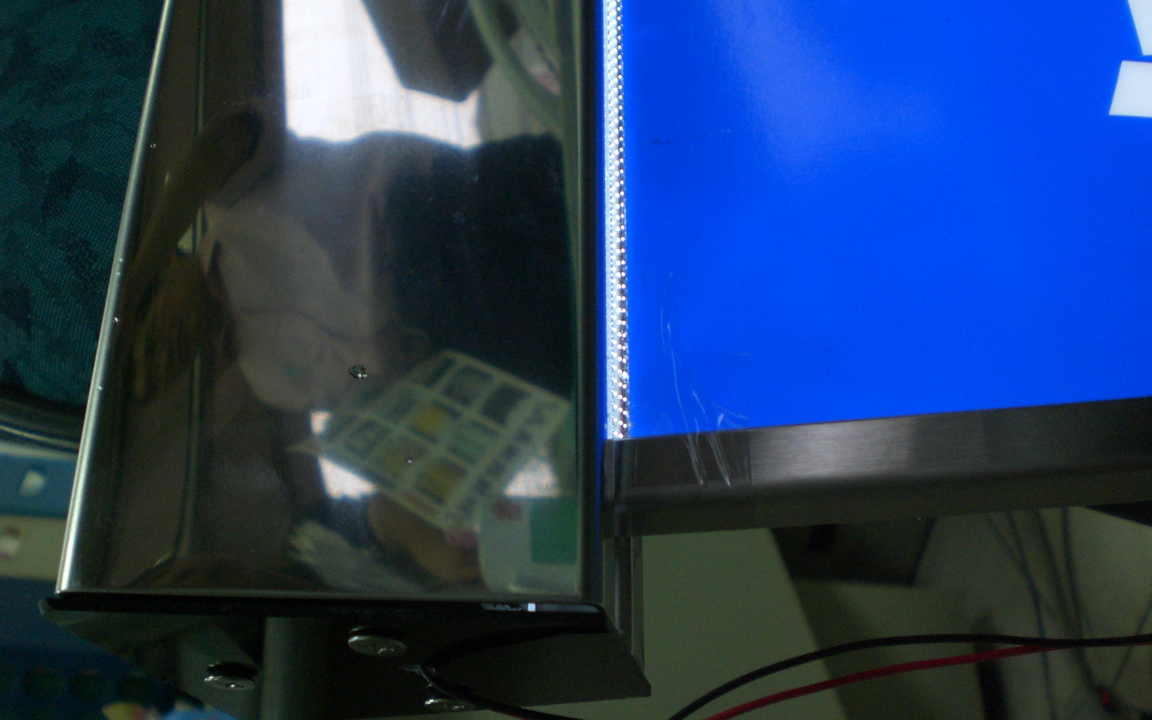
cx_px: 583
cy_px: 427
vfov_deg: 31.2
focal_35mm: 41
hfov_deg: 48.2
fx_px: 1287
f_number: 3.1
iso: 200
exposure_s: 1/100
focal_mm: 6.3
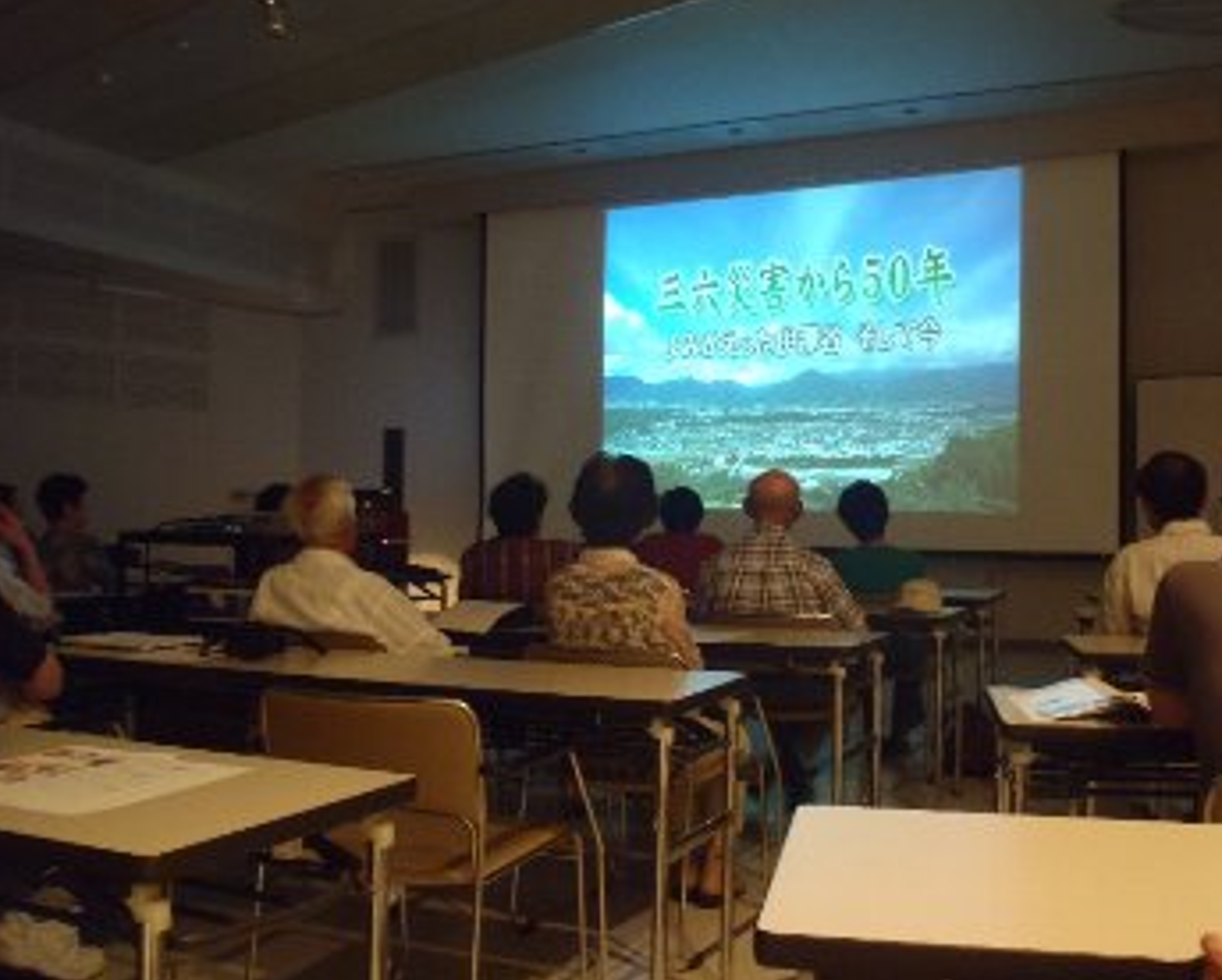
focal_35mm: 34
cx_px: 655
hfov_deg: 52.7
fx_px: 1231
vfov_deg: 43.4
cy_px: 485
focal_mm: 5.72
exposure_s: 1/2.5
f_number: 4.2
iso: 400
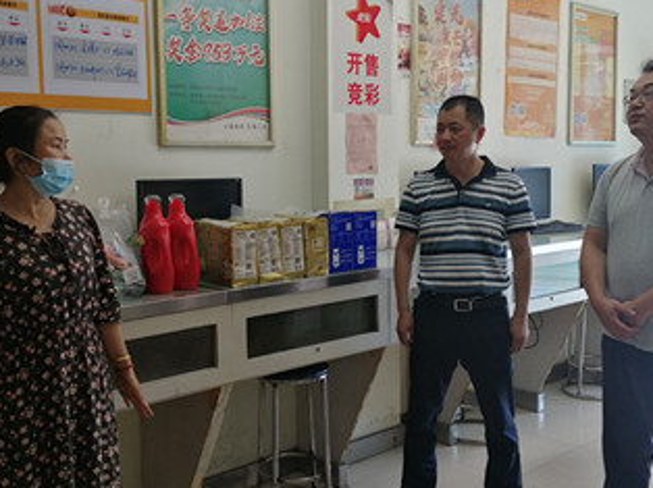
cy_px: 234
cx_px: 310
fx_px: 811
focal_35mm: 43
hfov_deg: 43.9
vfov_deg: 33.5
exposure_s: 1/100
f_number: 1.8
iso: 64
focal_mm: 3.88
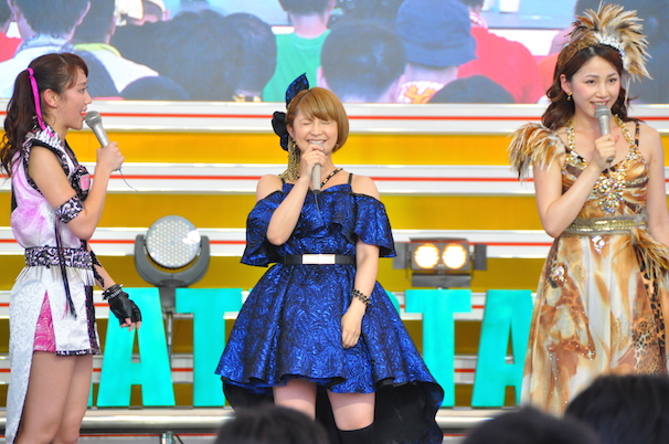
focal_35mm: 300
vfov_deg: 4.6
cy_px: 222
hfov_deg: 6.9
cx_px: 334
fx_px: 5566
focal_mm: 200
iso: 1250
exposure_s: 1/400
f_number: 5.6
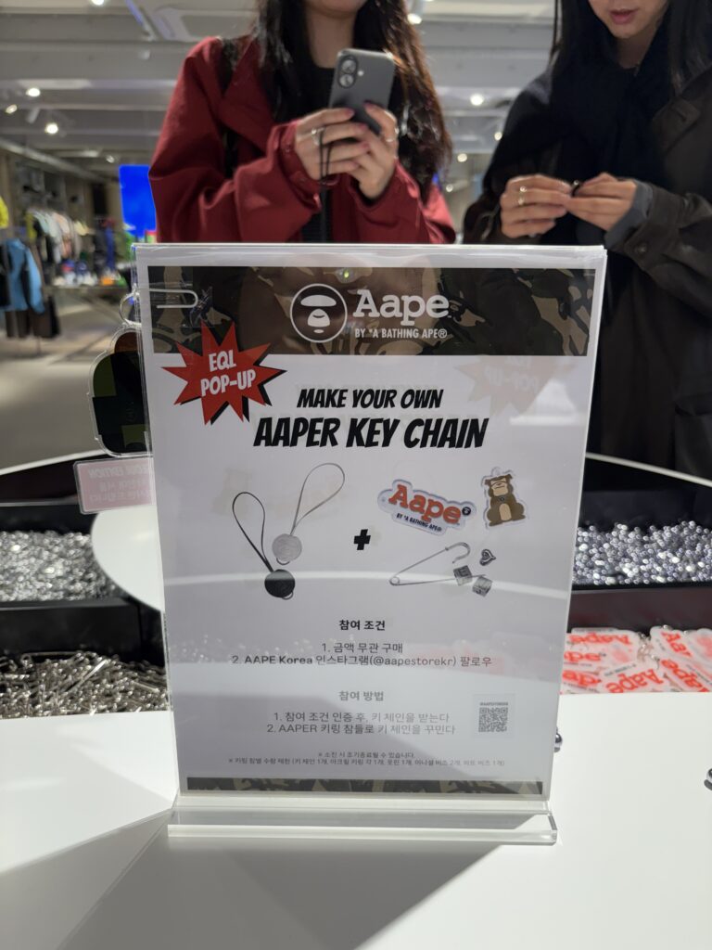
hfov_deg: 53.1
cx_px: 356
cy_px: 475
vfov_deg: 67.3
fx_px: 713
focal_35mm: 26
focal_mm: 5.96
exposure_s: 1/134
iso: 64
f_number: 1.6
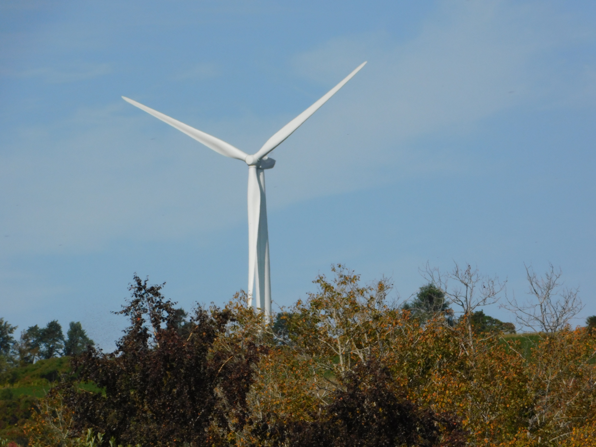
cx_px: 298
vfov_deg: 4.4
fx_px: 5785
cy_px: 224
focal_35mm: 336
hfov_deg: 5.9
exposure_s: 1/1000
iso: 125
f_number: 5.8
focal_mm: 59.7
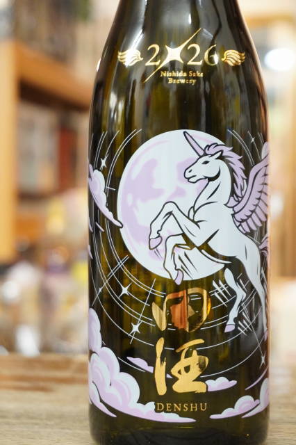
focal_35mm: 69
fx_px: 852
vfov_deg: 29.3
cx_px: 148
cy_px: 222
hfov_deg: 19.7
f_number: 5.6
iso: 6400
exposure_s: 1/80
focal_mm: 46
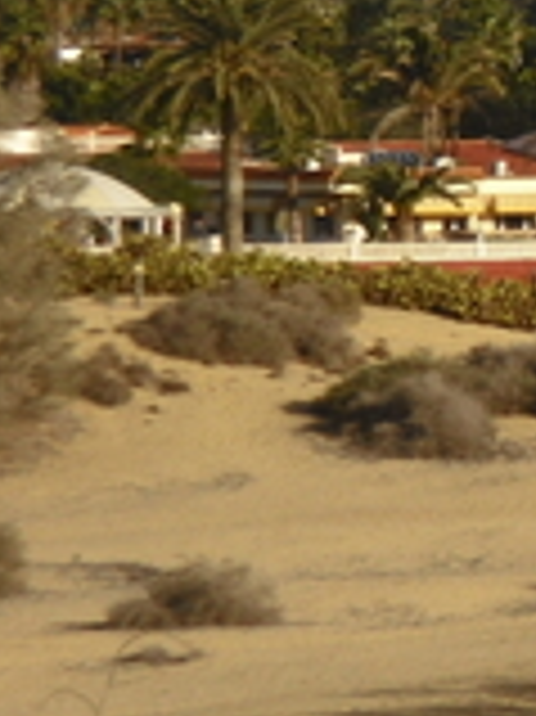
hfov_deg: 3.5
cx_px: 1153
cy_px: -81
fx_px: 8724
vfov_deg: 4.7
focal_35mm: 422
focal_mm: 18.6
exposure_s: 1/400
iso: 64
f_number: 5.9
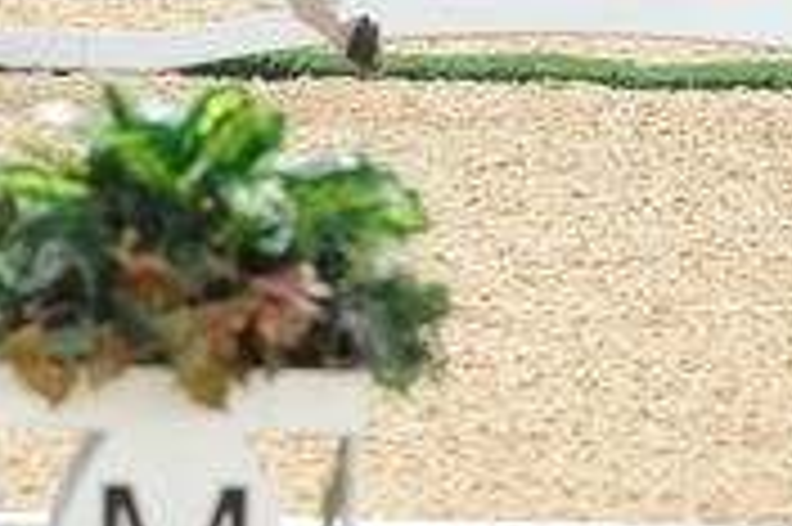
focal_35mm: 1094
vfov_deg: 1.3
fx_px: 24045
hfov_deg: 1.9
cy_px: -270
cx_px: -369
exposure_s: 1/2500
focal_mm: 300
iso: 640
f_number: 5
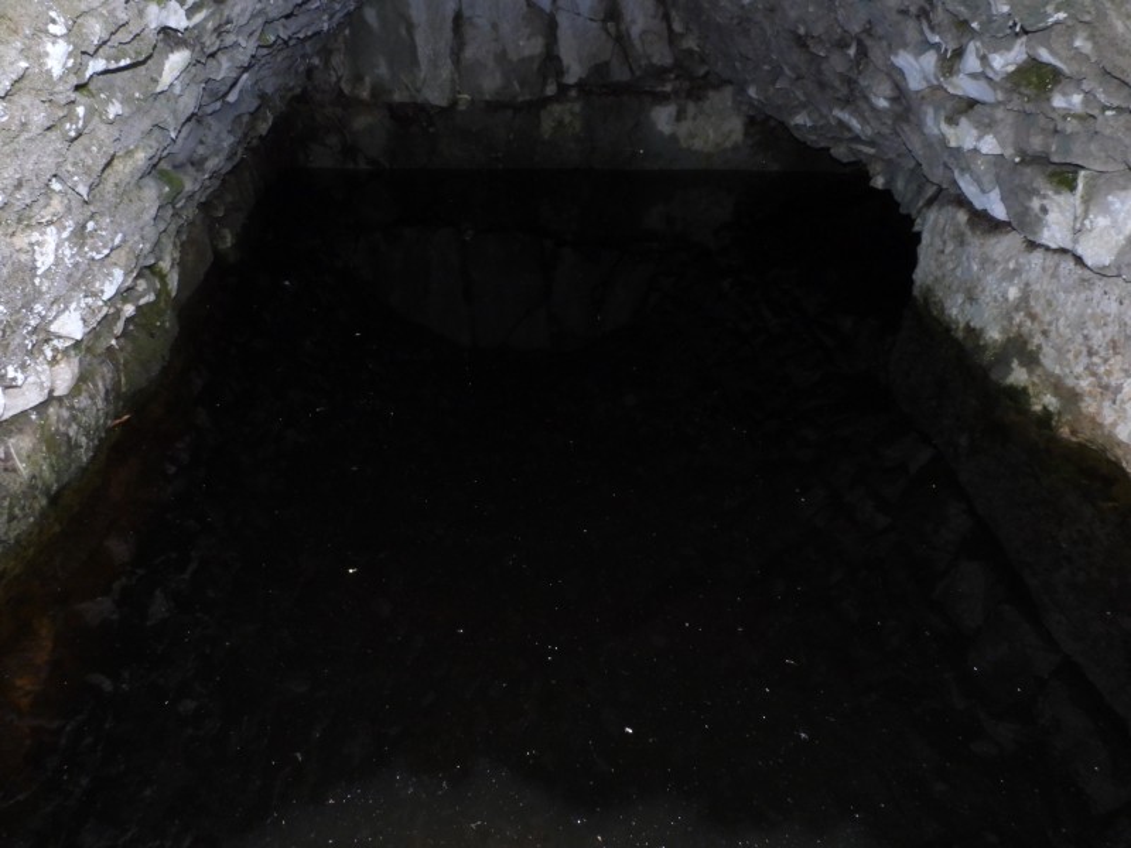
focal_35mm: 24
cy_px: 424
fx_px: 784
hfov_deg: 71.6
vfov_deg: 56.8
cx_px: 566
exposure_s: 1/30
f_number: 8
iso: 400
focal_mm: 4.3
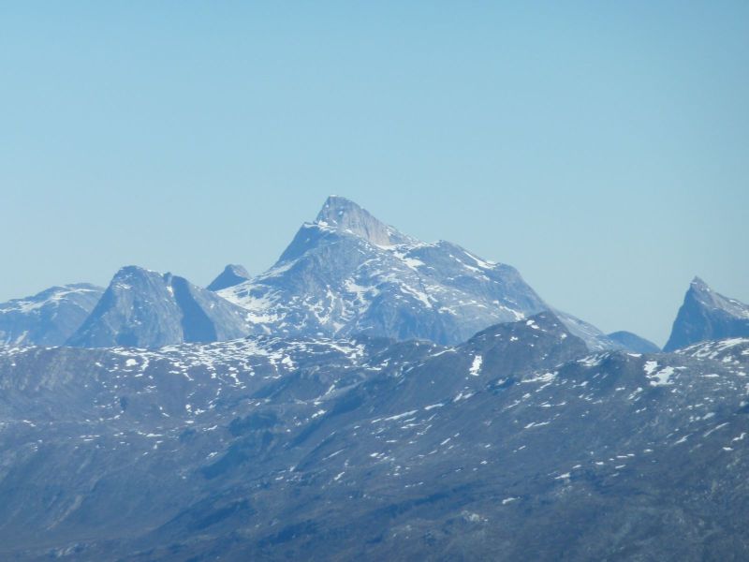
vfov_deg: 5.0
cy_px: 281
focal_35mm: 300
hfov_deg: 6.6
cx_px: 374
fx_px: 6491
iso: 80
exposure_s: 1/640
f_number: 5.6
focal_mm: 49.2
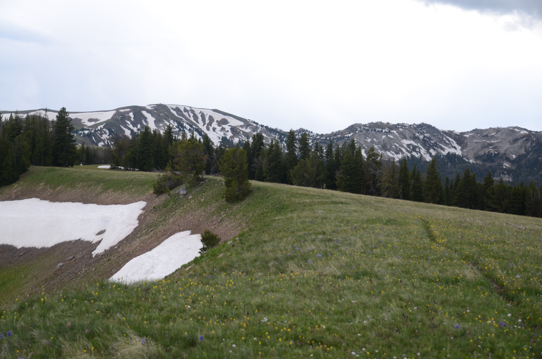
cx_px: 271
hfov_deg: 35.1
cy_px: 180
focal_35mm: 57
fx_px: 856
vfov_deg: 23.7
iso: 200
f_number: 4.5
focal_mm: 38
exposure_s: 1/160
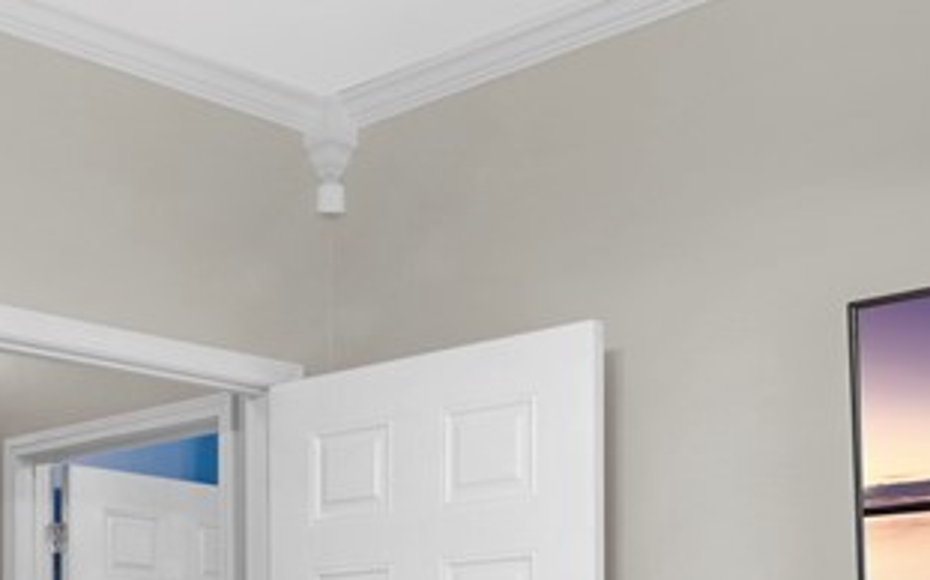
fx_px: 1489
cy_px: 746
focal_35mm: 59
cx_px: 368
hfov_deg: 34.6
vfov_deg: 20.3
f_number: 7.1
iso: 100
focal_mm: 11
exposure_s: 1/1.25
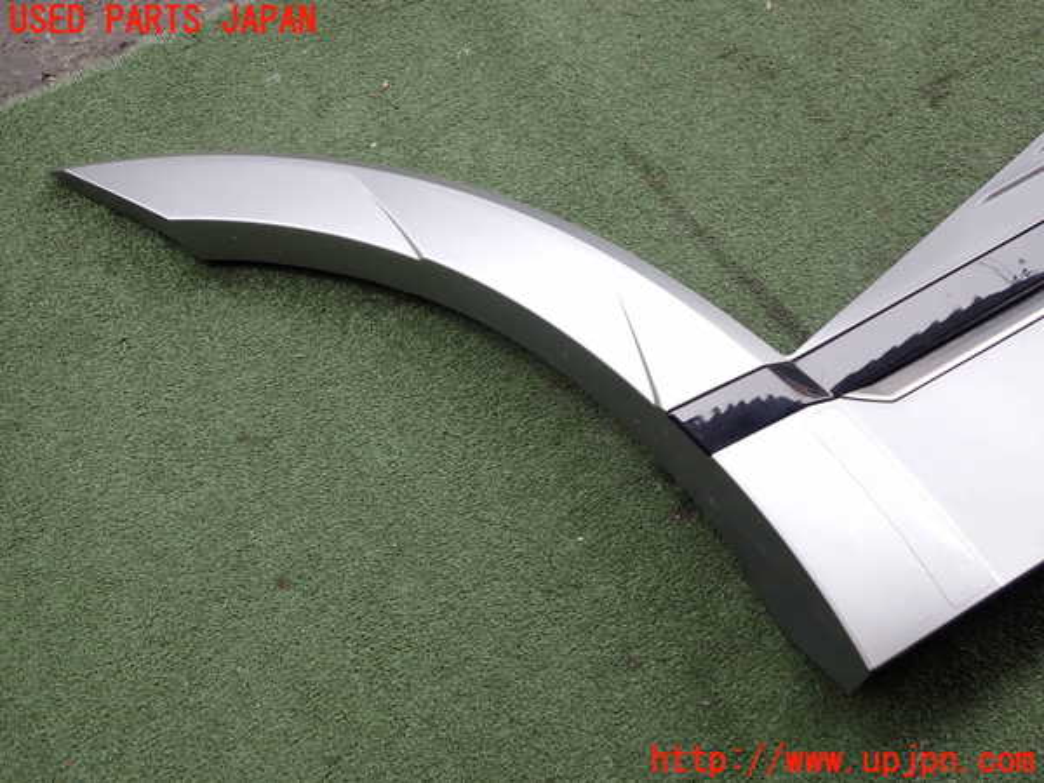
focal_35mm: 30
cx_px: 522
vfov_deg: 46.8
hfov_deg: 60.0
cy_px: 392
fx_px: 905
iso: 100
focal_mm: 5.4
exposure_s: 1/200
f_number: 2.3
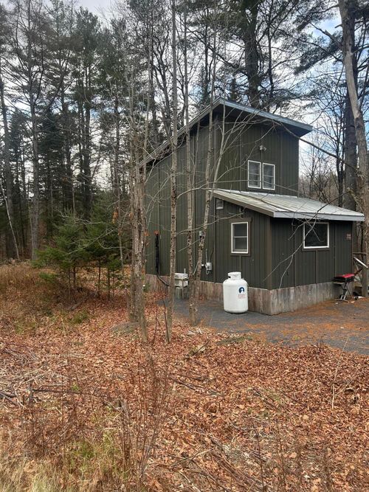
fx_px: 370
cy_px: 246
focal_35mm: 26
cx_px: 184
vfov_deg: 67.3
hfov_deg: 53.0
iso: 50
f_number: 1.5
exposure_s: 1/482
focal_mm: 5.7
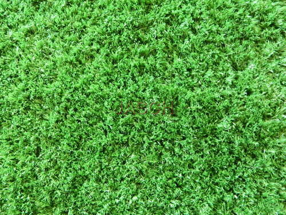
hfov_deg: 58.4
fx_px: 256
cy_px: 108
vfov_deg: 45.4
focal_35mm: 31
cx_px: 143
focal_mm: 5.6
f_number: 3.2
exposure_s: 1/5
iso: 400
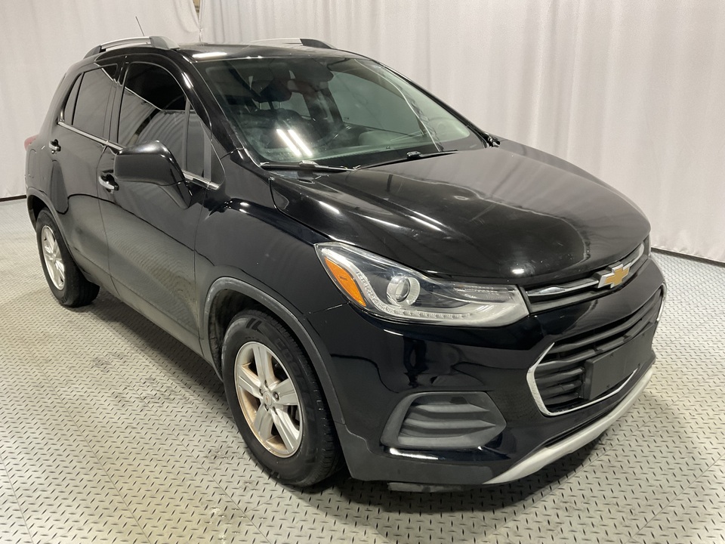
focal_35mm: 29
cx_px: 362
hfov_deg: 61.7
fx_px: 607
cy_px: 272
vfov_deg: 48.2
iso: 125
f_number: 1.8
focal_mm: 3
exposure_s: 1/60
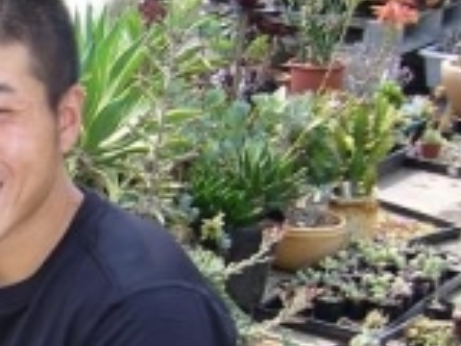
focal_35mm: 98
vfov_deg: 15.0
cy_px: 268
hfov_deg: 18.3
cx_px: -179
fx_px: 1305
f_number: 2.8
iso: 80
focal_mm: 5.8
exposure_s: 1/160
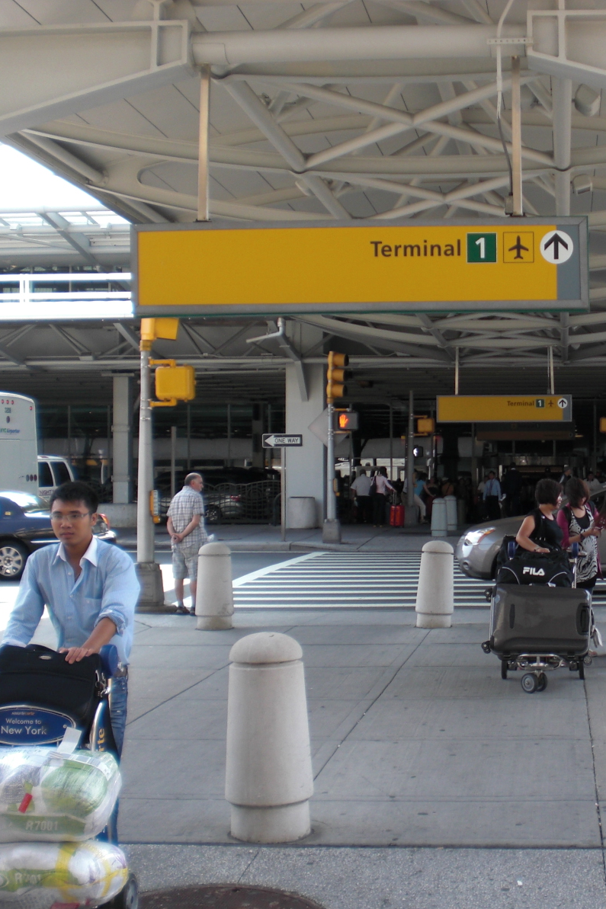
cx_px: 515
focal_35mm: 53
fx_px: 1339
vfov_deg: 37.5
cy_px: 456
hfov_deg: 24.9
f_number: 3.1
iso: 64
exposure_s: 1/200
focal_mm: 6.3
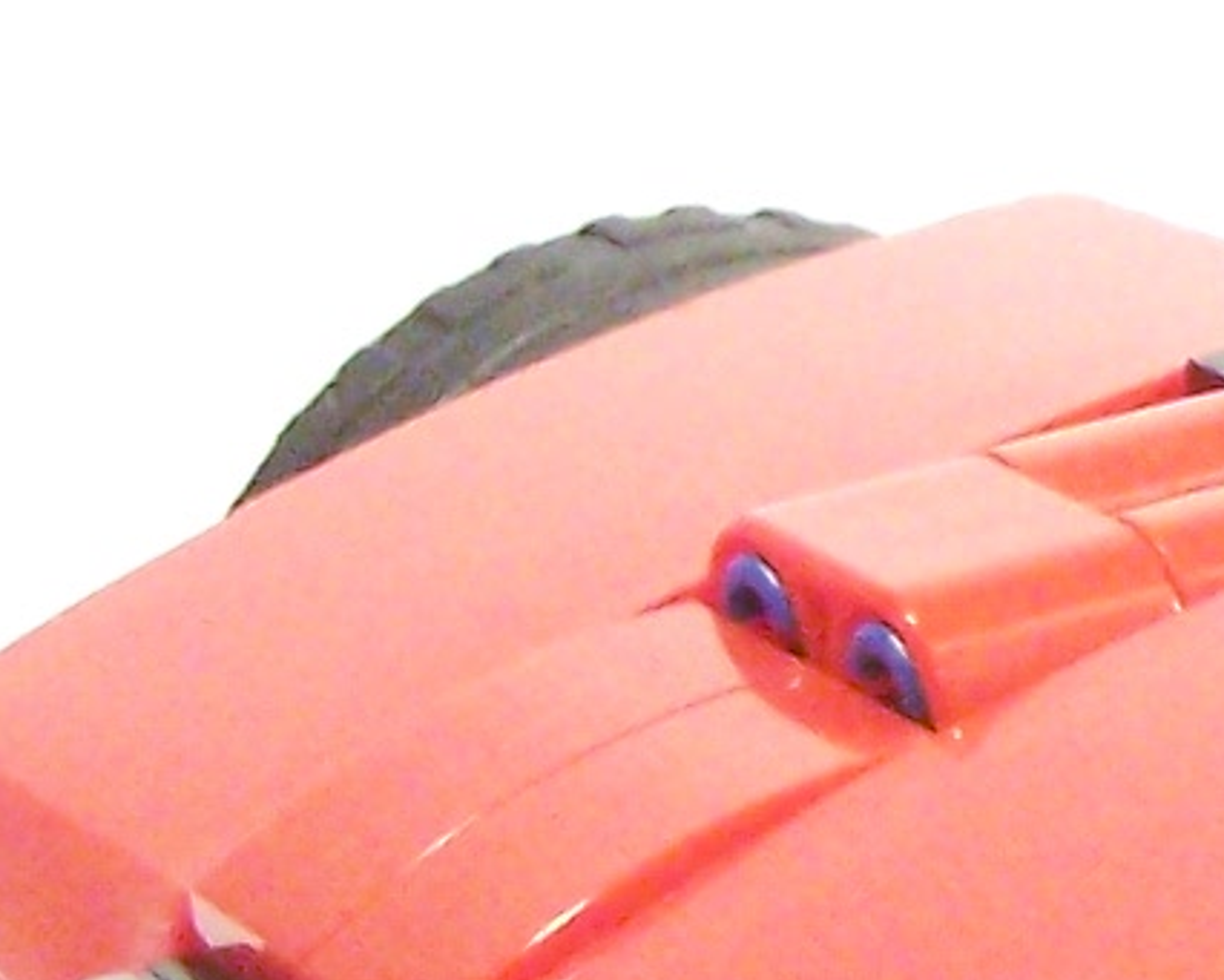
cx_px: 2962
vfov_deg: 6.1
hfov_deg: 7.1
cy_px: 368
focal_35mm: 254
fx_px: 9203
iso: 400
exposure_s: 1/30
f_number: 3.6
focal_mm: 7.1
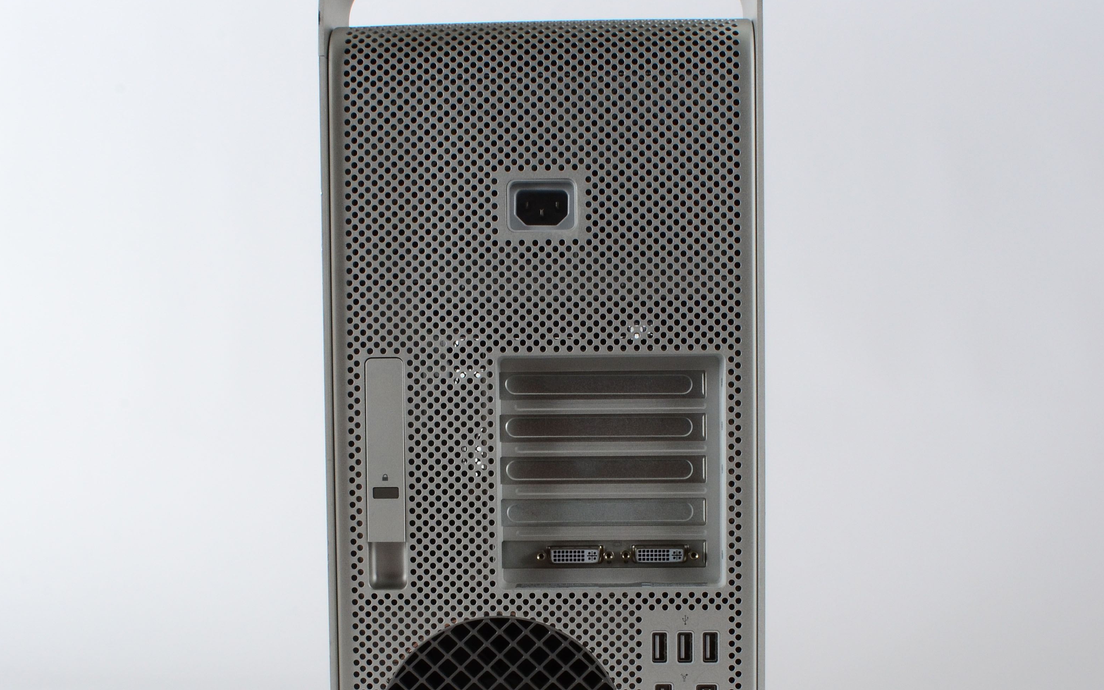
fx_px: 1444
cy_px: 470
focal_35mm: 48
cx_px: 534
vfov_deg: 26.7
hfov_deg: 41.8
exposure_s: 1/80
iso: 400
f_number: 22
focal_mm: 20
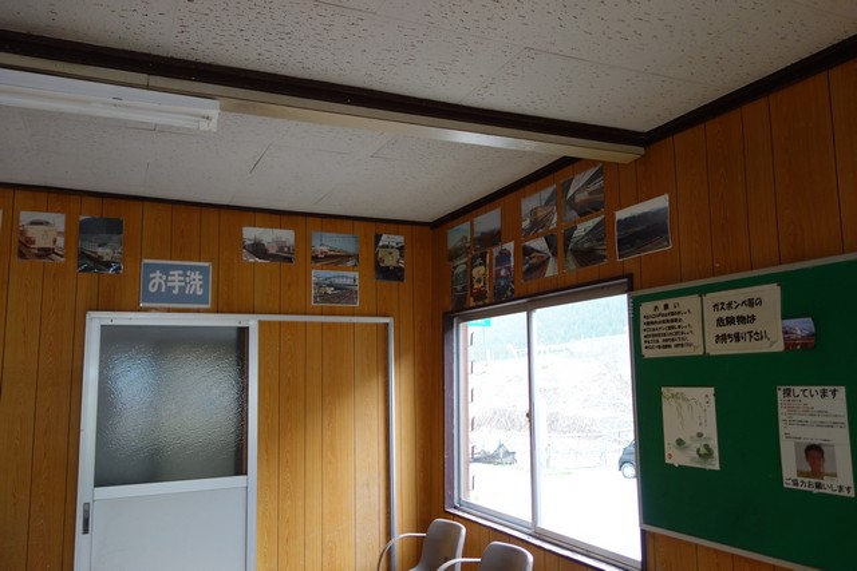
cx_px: 428
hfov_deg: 65.5
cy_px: 286
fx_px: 667
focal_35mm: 28
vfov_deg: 46.4
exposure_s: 1/80
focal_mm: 10.4
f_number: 1.8
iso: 125
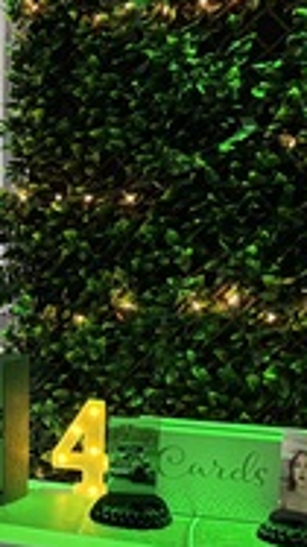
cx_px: -351
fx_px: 1217
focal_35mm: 84
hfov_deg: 12.3
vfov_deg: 25.3
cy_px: 240
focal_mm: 6.76
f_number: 1.78
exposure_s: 1/60
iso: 400
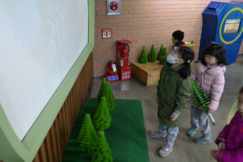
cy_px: 81
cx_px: 122
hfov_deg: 61.9
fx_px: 202
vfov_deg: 43.6
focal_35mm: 30
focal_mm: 20
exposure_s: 1/40
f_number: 3.5
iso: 1600
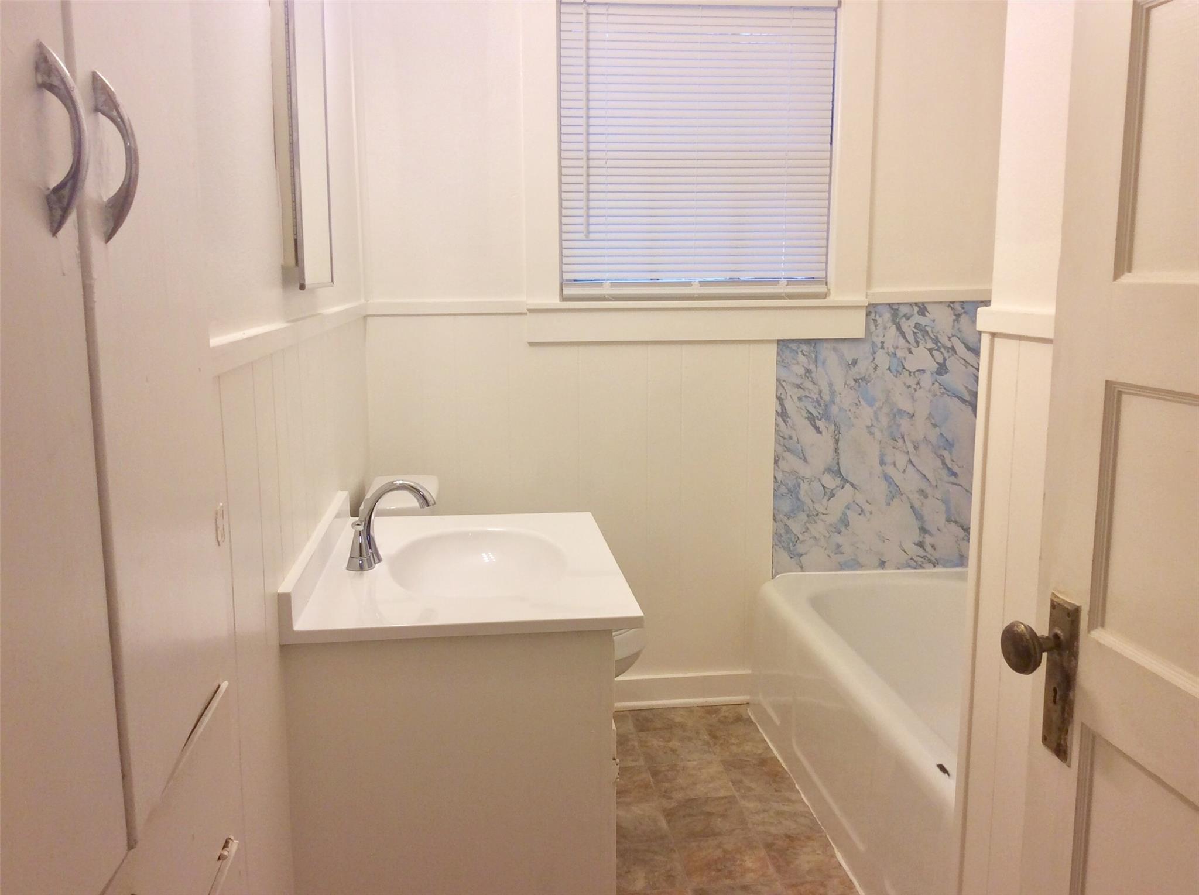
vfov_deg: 44.0
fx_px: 1107
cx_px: 600
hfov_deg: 56.9
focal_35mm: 32
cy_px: 448
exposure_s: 1/40
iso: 32
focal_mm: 3.3
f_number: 2.4
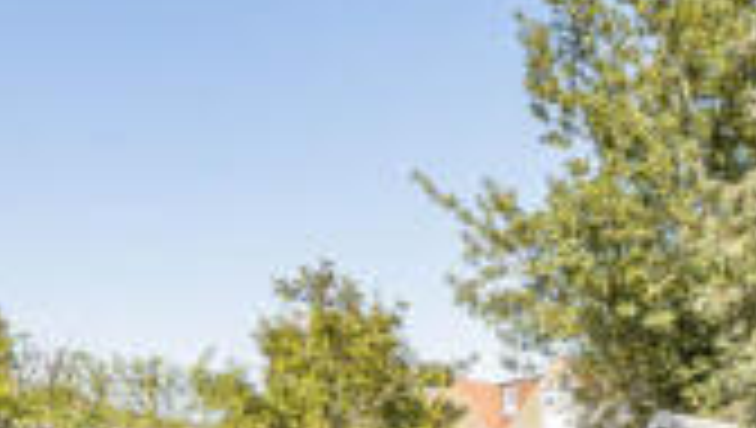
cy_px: 493
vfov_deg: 22.8
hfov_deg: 37.2
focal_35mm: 49
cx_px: 772
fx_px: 984
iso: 320
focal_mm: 12
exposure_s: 1/200
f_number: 9
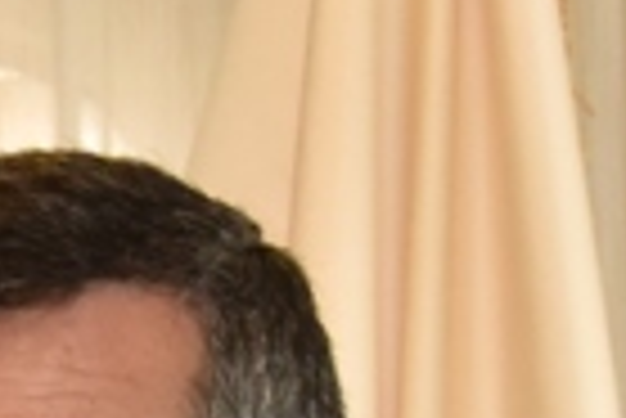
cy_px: 861
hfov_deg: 5.5
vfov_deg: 3.8
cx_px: -1090
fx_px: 6162
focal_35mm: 354
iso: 2500
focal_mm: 48
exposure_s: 1/250
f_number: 10
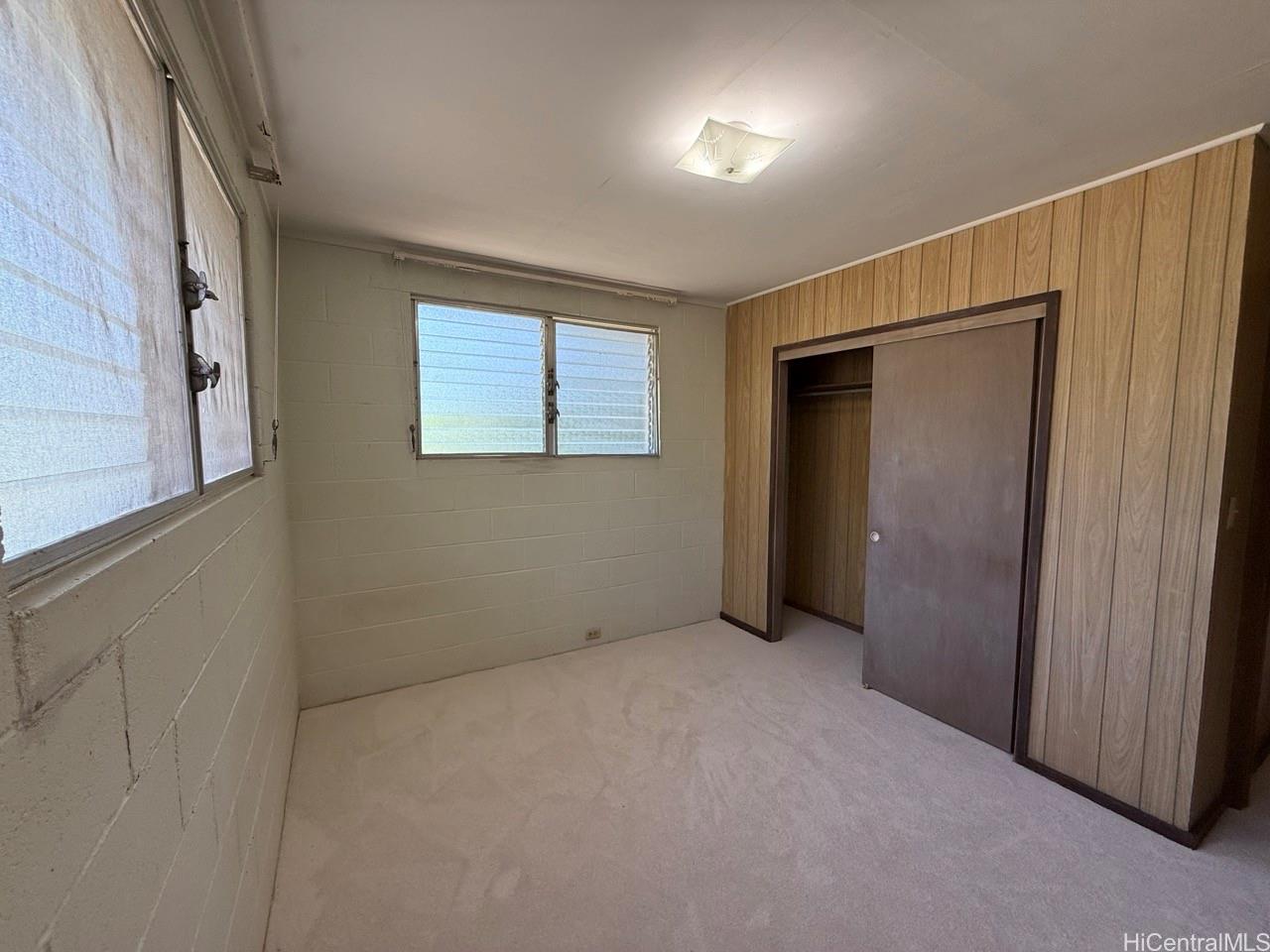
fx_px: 514
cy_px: 476
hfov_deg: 102.1
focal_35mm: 14
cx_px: 635
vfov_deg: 85.7
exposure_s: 1/99
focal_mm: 2.22
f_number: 2.2
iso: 100
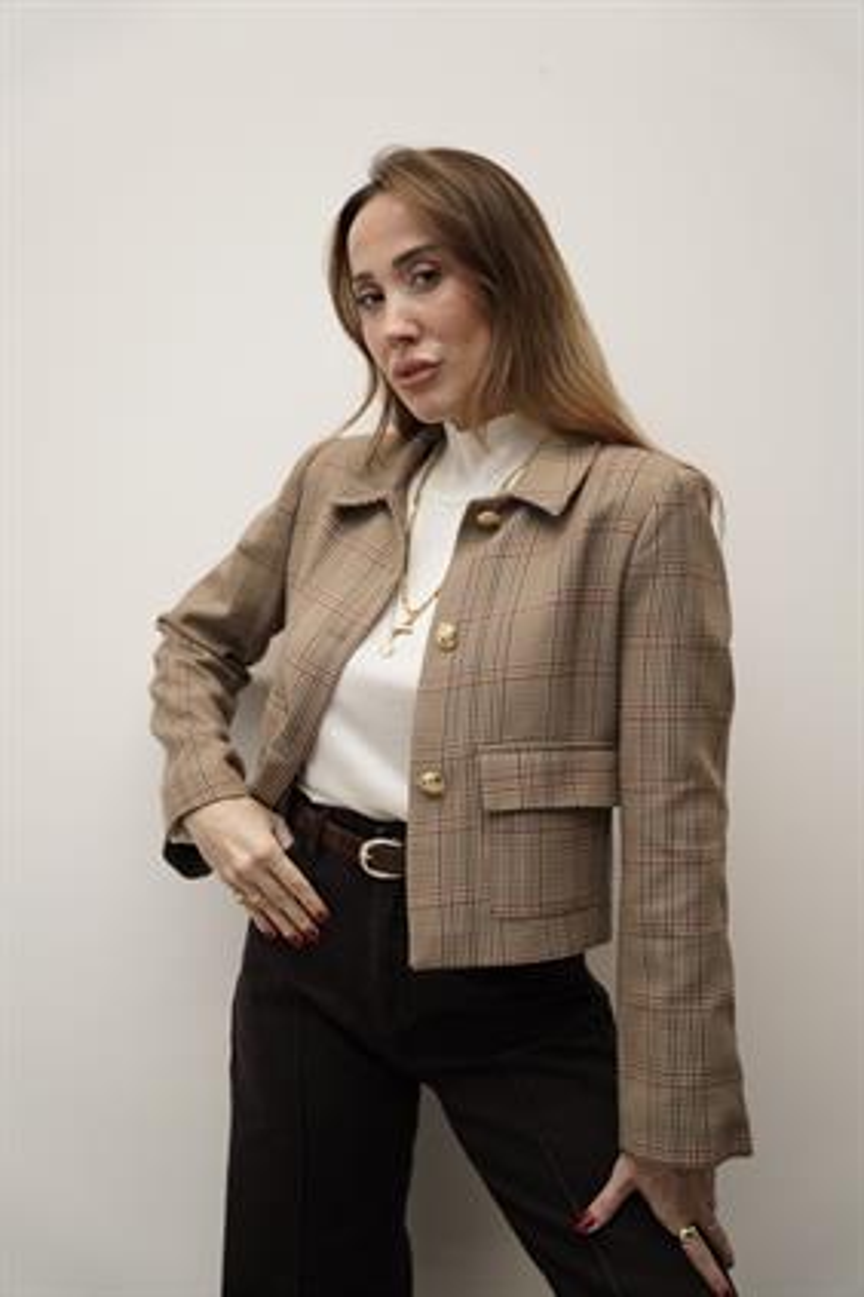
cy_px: 648
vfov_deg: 42.3
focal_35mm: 46
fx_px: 1674
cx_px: 432
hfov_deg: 28.9
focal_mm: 46.5
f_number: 2.8
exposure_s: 1/250
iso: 400
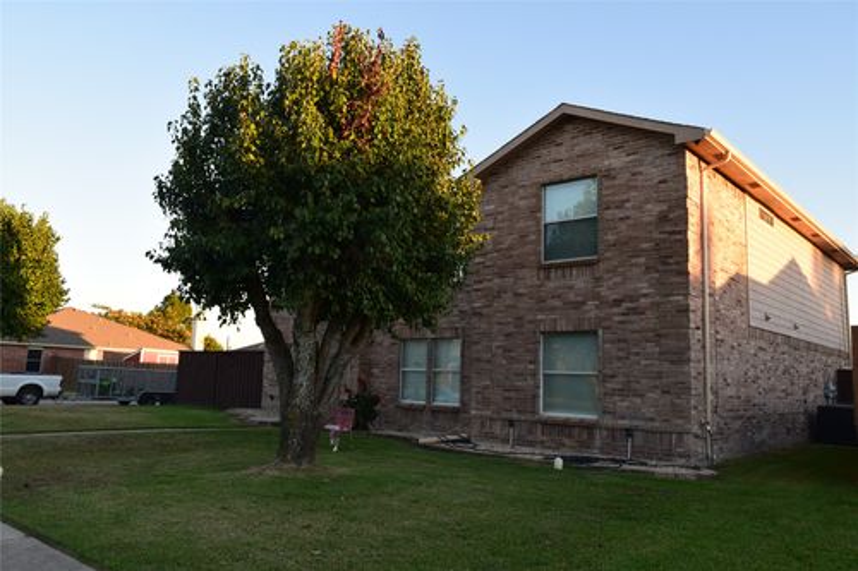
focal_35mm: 27
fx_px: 643
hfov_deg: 67.4
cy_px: 286
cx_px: 429
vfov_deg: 47.9
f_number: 9
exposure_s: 1/125
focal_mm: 18
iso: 400
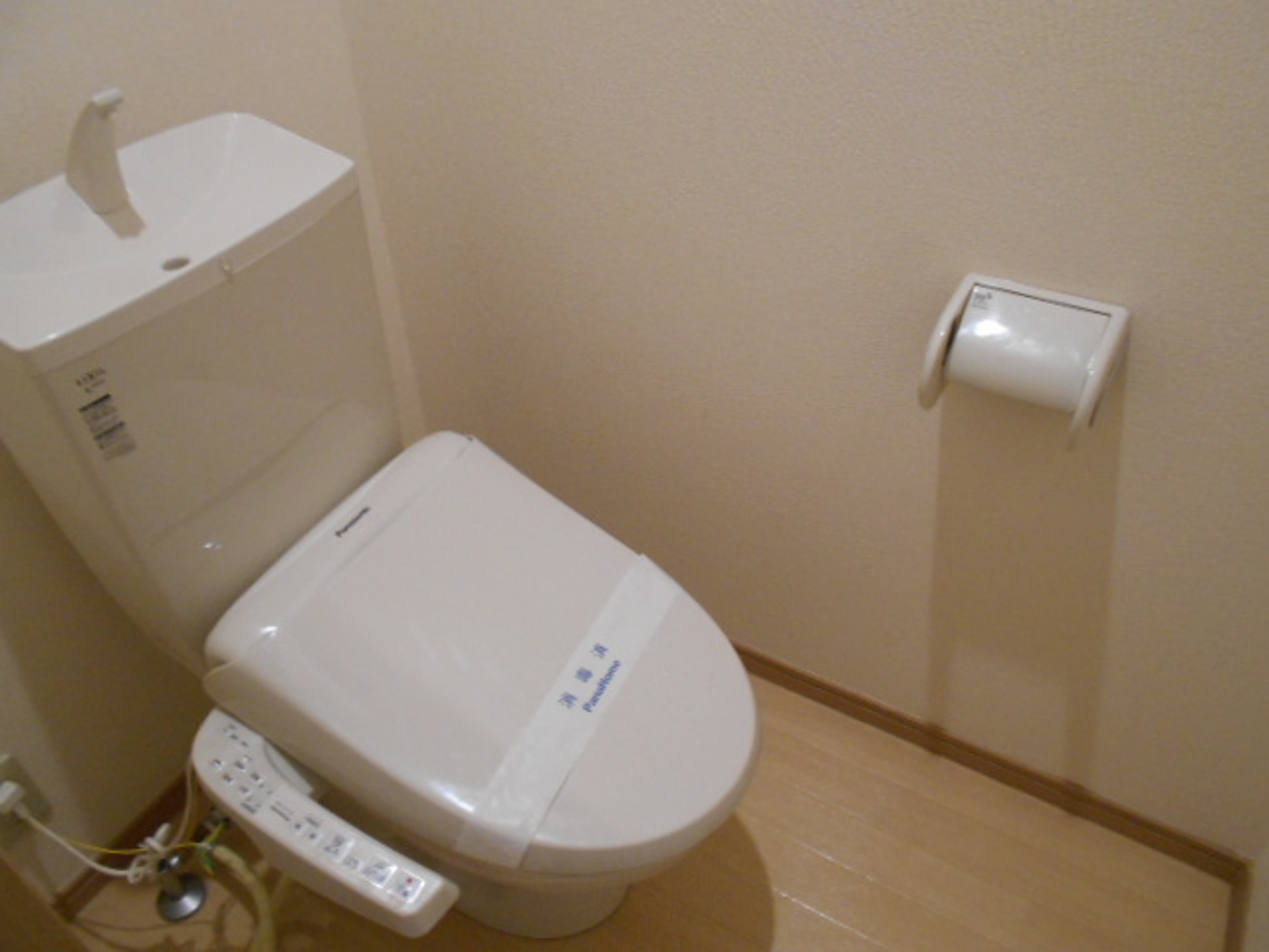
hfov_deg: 67.3
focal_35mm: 26
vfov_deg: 53.1
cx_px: 634
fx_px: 953
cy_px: 476
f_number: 3.2
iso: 400
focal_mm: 4.6
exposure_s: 1/25
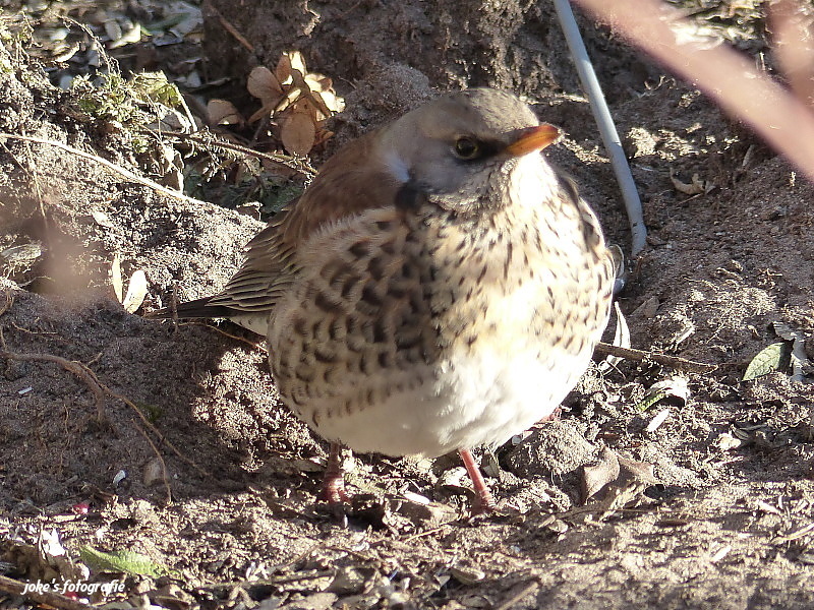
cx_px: 407
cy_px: 305
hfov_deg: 2.4
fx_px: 19753
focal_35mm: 840
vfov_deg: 1.8
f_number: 4
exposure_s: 1/125
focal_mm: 108
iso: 160
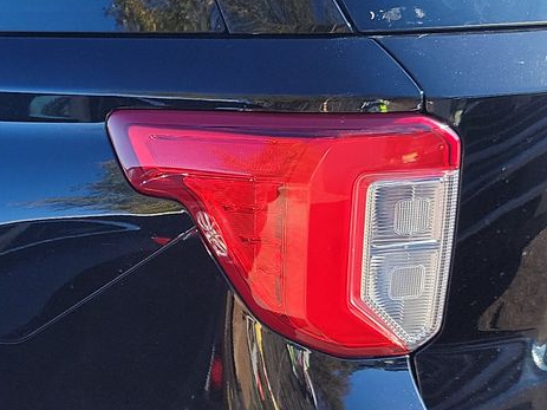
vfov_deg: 17.6
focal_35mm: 83
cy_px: 324
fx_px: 1311
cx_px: 83
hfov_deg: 23.1
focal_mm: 6.7
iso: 50
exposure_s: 1/165
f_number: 1.8
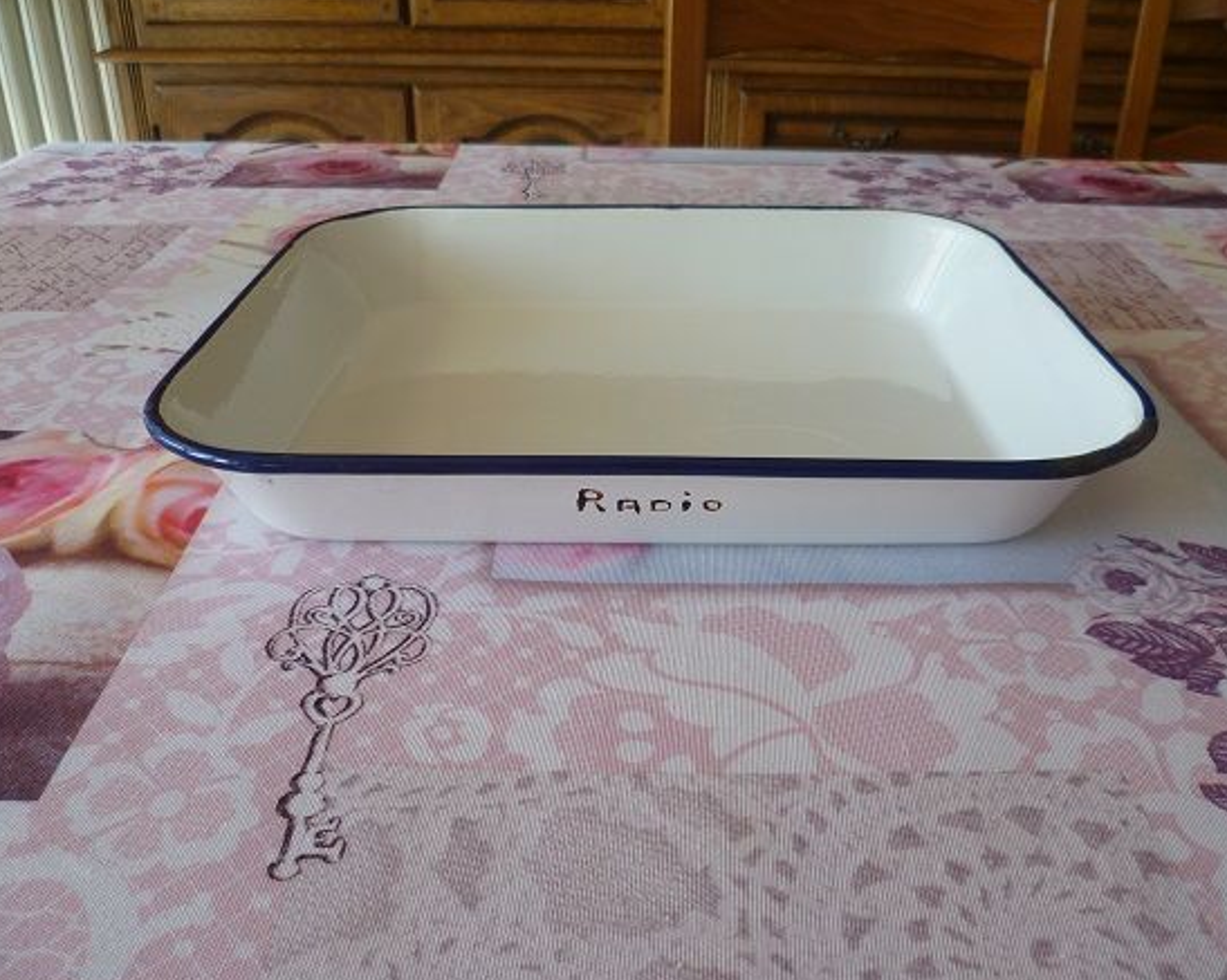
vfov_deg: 48.5
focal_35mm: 30
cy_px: 493
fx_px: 1089
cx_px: 657
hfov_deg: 58.7
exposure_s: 1/60
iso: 80
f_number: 2.8
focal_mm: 5
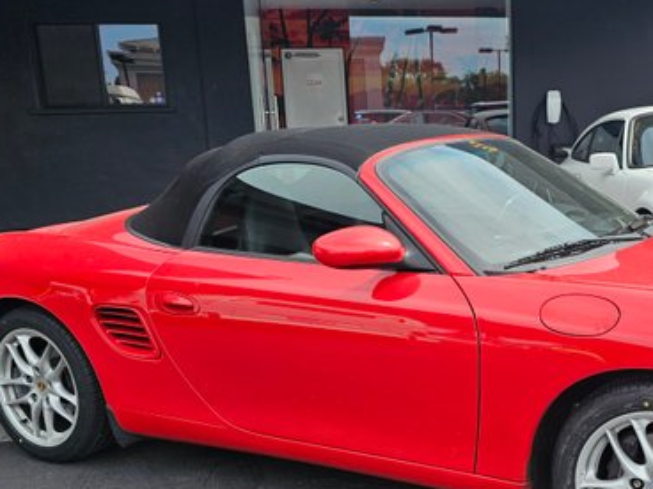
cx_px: 477
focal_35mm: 45
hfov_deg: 41.0
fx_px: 849
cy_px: 301
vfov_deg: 32.1
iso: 10
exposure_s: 1/382
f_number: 1.7
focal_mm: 6.3
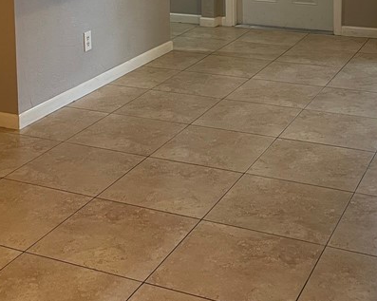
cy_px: -49
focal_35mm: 63
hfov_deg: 30.0
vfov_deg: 22.5
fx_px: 702
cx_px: 159
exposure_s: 1/60
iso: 125
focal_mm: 5.1
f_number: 1.6
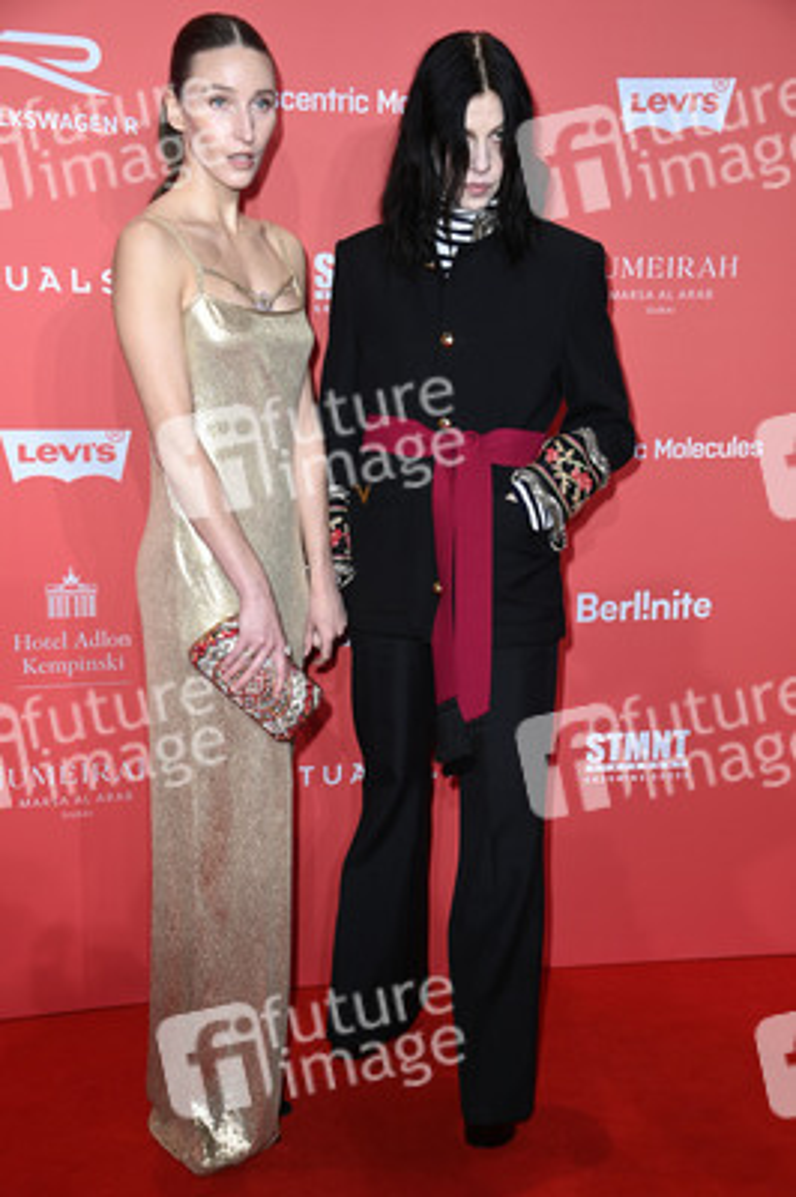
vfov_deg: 36.3
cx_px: 398
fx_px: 1827
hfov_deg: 24.6
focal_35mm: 55
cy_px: 598
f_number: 5.6
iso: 1000
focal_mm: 55
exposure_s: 1/250
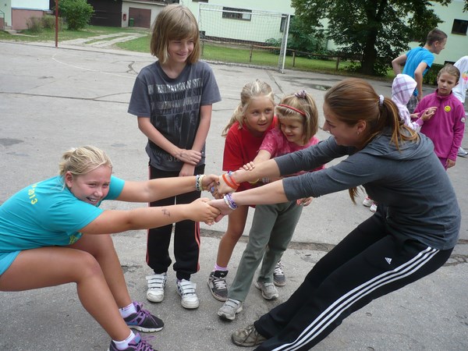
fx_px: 473
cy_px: 176
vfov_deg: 40.7
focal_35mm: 35
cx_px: 234
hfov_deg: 52.6
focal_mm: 5.8
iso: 100
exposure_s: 1/250
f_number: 2.8
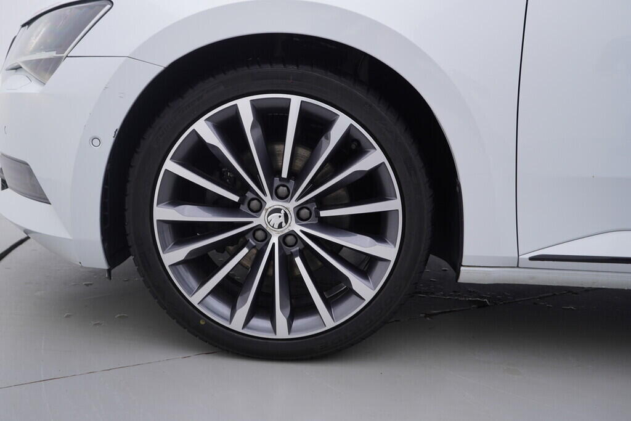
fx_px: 631
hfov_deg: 53.1
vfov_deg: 36.9
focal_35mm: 36
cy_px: 210
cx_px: 316
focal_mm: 24
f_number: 4
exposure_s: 1/80
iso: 125
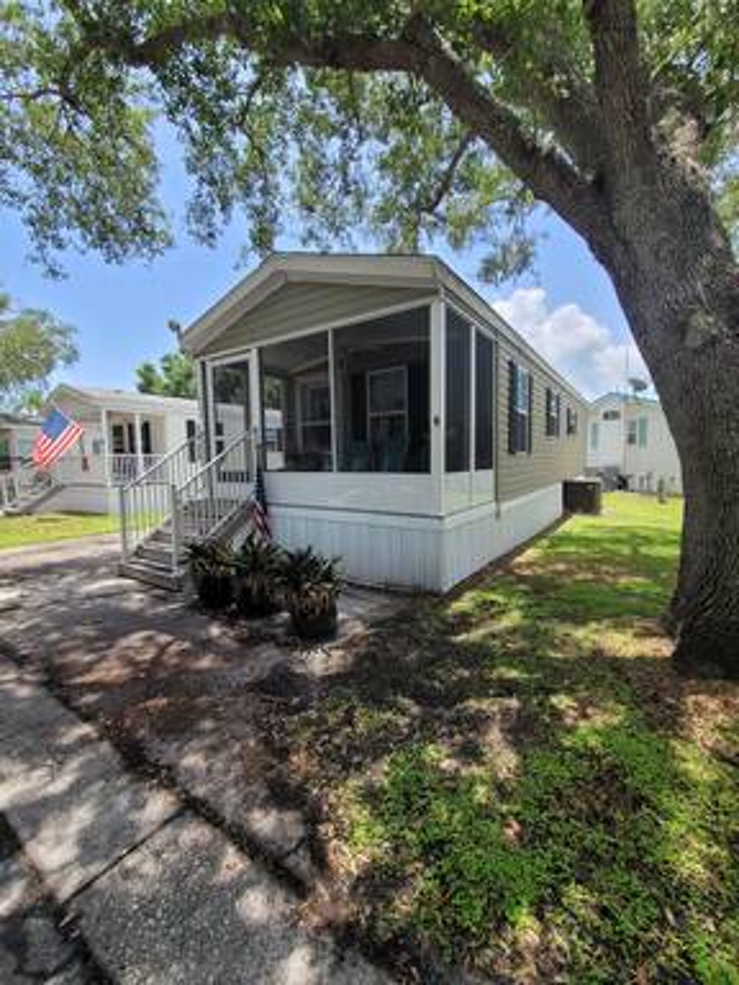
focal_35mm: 13
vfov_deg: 106.2
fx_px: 370
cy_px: 492
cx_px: 370
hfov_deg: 89.9
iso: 50
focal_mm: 2.2
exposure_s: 1/767
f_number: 2.2
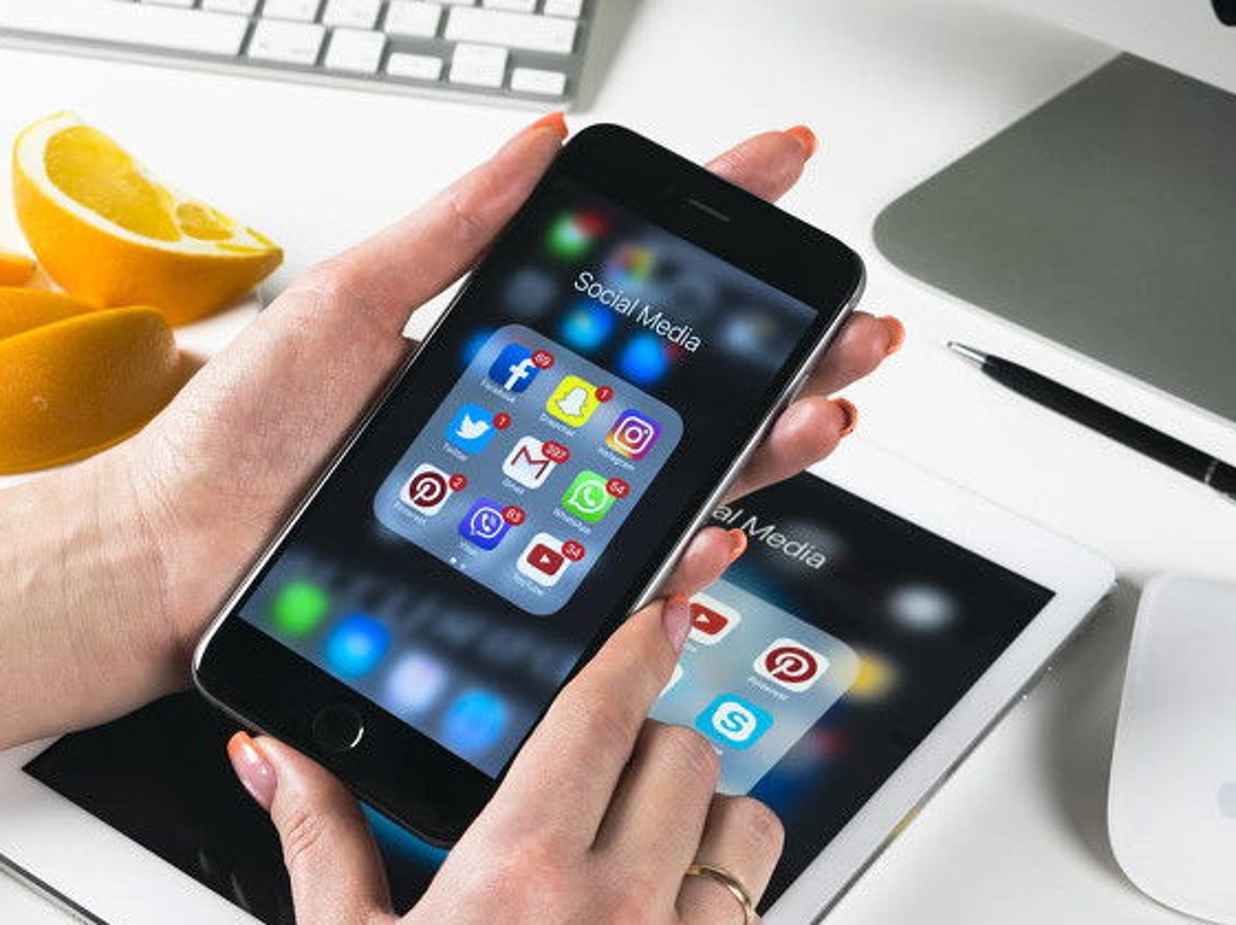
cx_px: 624
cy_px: 467
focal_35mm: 79
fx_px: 2819
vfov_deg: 18.6
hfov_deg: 24.7
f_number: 11
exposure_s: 1/4
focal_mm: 48
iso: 100
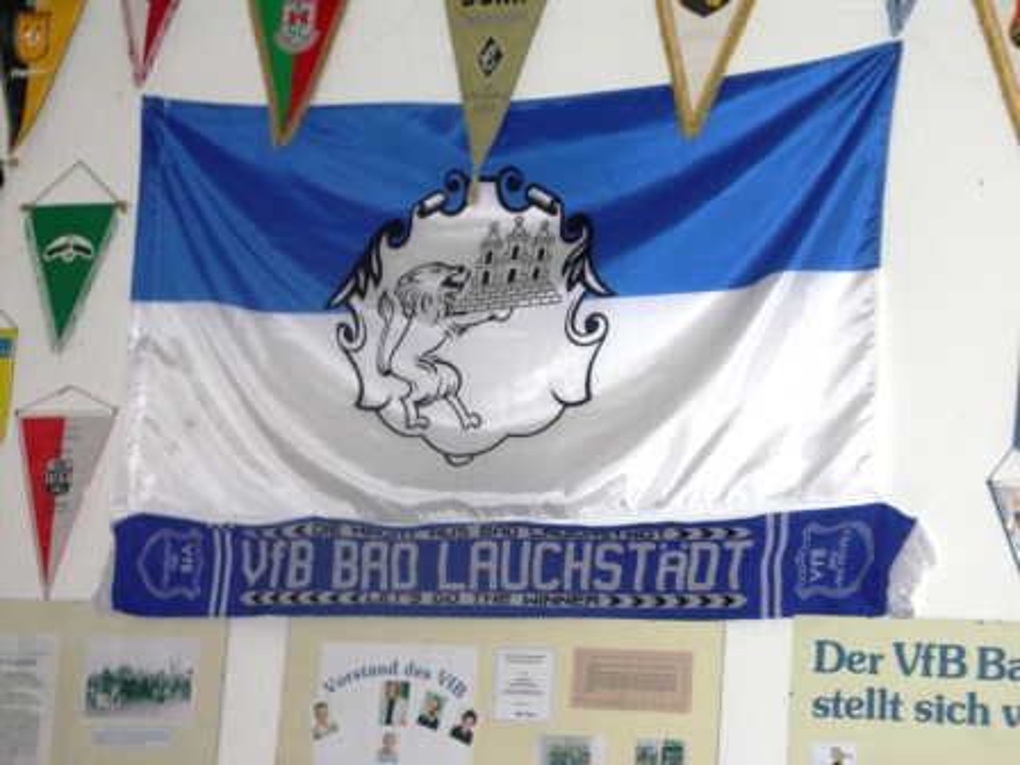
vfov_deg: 18.4
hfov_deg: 24.4
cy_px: 382
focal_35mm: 80
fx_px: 2357
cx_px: 510
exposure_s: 1/80
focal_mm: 20.8
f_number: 3.5
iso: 200
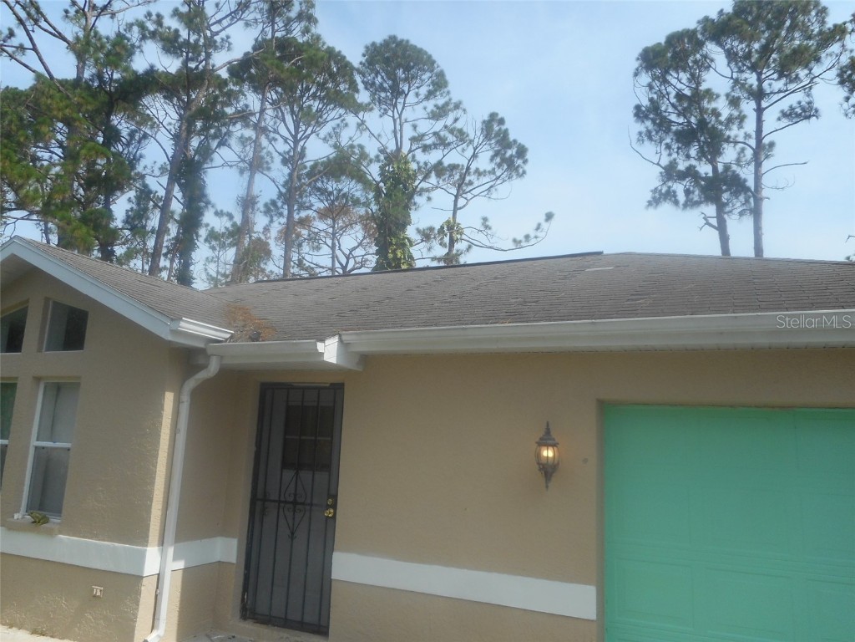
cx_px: 428
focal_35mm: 25
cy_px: 321
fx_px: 617
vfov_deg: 54.9
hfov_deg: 69.4
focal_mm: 4.5
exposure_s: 1/640
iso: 80
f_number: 3.7
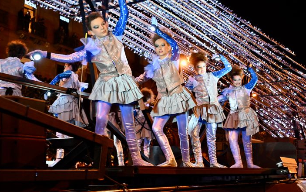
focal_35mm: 51
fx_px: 425
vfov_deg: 25.3
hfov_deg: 39.6
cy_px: 77
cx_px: 147
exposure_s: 1/100
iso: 4000
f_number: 4
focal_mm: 44
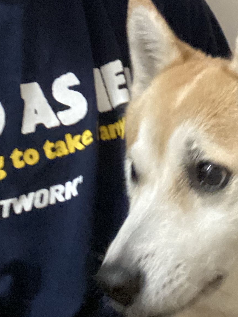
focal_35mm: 80
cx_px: 134
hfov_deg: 18.4
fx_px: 733
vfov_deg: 23.1
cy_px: -24
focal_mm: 2.71
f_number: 2.2
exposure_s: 1/29
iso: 800
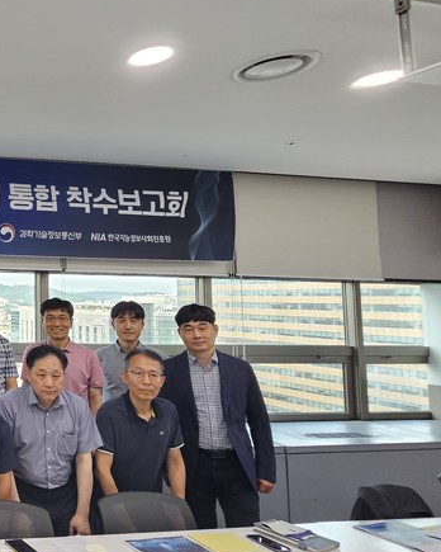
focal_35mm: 28
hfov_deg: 34.4
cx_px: -146
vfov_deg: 62.1
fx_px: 457
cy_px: 255
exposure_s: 1/60
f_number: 2.2
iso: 160
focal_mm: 2.2
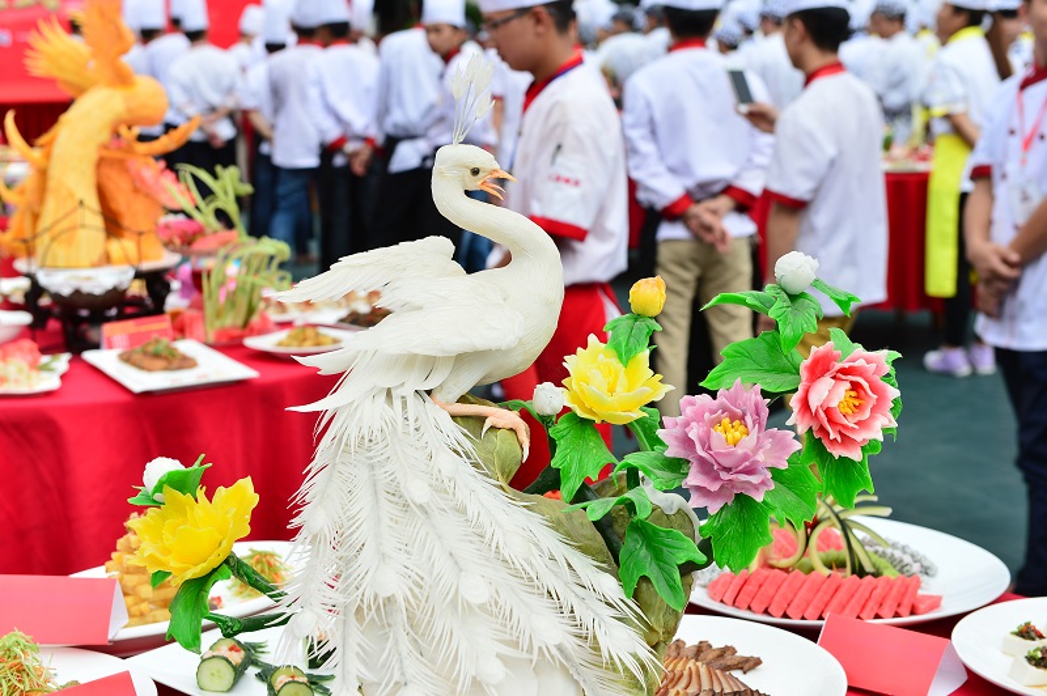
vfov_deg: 23.3
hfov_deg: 34.5
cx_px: 524
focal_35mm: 58
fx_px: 1685
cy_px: 348
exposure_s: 1/250
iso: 125
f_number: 5.6
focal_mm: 58
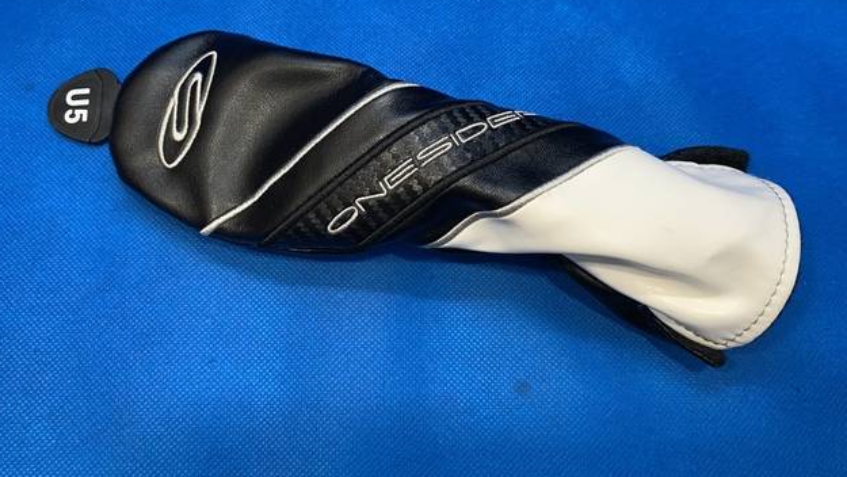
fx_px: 652
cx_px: 416
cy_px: 176
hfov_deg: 66.0
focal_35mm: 29
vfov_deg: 39.9
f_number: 1.8
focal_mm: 4.25
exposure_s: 1/60
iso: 80
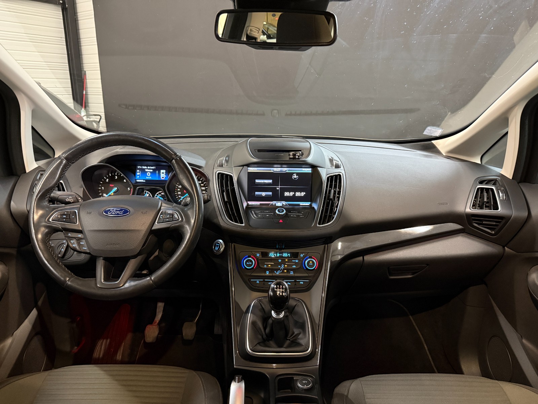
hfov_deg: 71.6
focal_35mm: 24
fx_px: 373
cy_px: 202
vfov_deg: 56.8
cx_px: 269
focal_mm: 6.76
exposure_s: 1/25
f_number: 1.78
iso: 1000
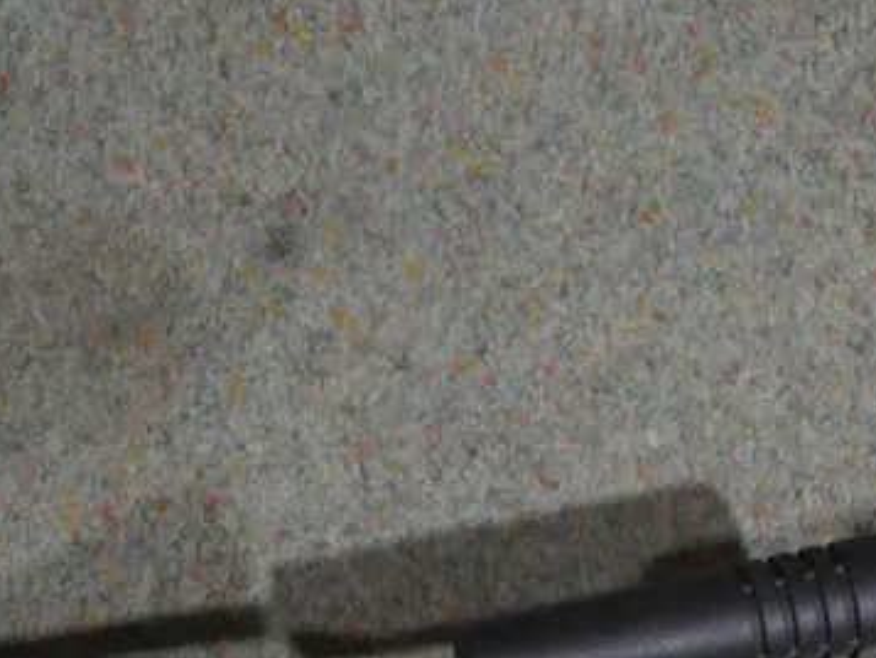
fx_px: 5367
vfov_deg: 6.9
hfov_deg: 9.2
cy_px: 897
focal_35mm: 212
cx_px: 1109
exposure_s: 1/80
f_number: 5.5
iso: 1000
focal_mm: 37
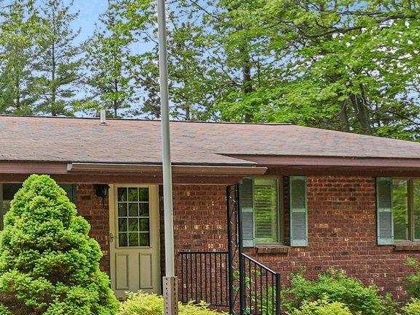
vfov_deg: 29.2
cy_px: 272
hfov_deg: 28.4
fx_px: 582
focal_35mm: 48
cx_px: -188
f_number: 5.6
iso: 250
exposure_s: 1/640
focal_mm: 14
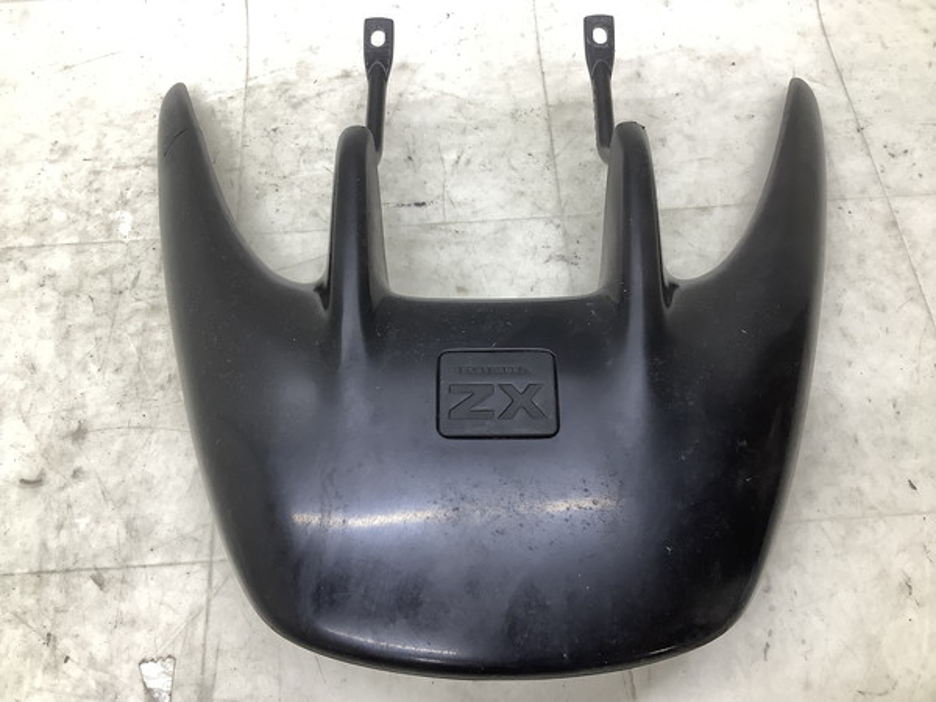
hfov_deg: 58.4
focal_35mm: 31
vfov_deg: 45.4
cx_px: 468
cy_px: 351
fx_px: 838
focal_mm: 3.3
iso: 125
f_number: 2.4
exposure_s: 1/60
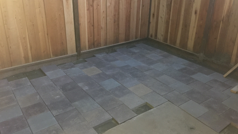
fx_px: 202
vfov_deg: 36.6
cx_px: 119
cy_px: 56
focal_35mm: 32
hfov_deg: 61.0
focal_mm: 4.15
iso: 125
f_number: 2.2
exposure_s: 1/4
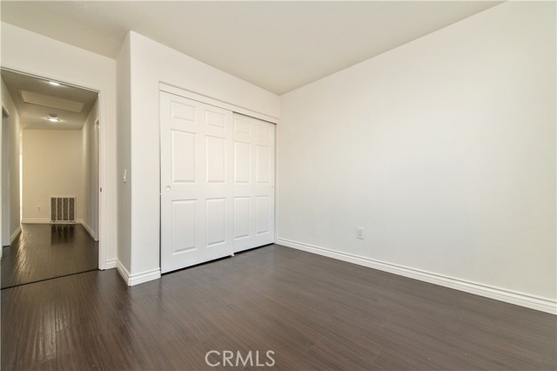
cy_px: 186
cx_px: 278
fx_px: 216
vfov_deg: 81.1
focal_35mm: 14
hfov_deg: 104.3
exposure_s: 1/60
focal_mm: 14
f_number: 4
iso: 220
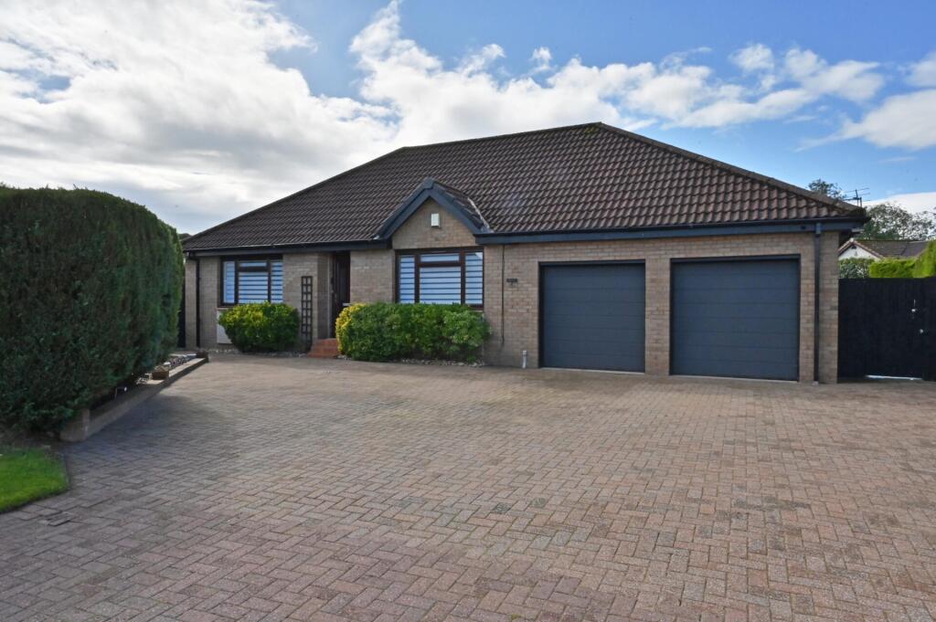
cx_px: 468
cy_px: 311
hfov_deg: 73.8
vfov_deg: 53.1
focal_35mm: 24
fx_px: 623
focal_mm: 24
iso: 2500
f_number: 22
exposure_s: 1/1250
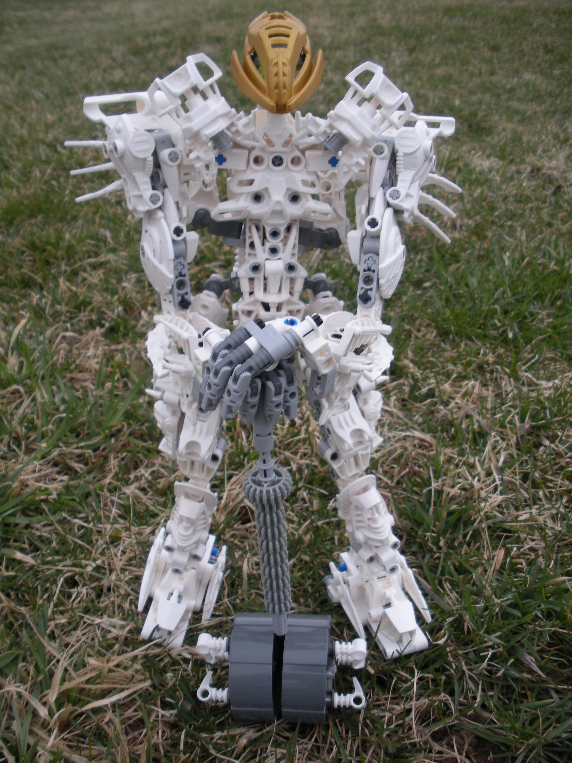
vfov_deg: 51.4
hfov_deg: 39.7
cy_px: 382
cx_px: 286
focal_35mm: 36
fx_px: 793
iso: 64
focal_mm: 6.3
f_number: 3.5
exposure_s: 1/70
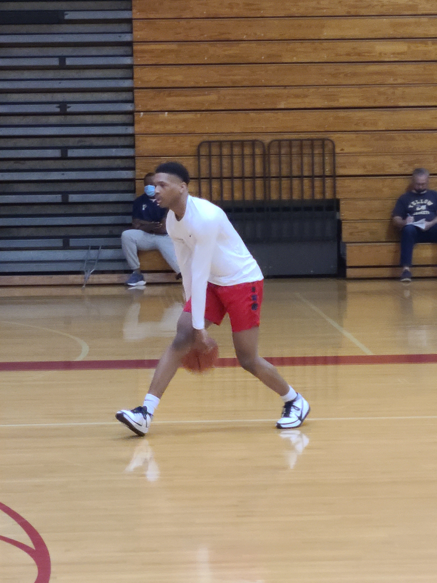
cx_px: 218
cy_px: 292
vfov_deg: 63.4
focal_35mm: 28
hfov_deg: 49.7
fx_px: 471
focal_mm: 5.9
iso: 320
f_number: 2
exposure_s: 1/60
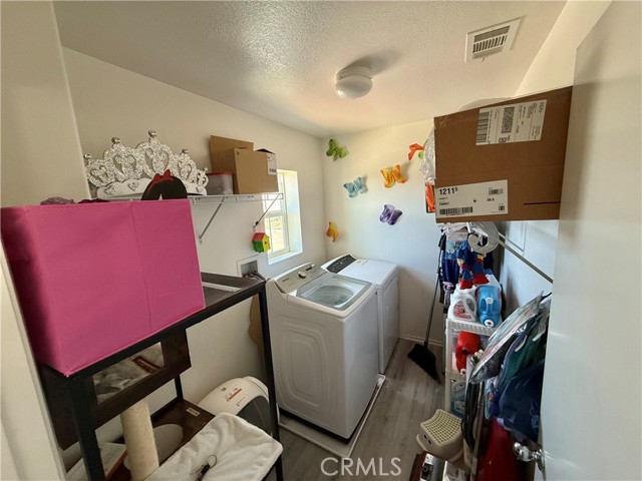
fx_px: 260
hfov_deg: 102.1
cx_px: 321
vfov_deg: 85.7
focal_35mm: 14
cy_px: 240
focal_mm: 2.22
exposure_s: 1/99
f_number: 2.2
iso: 250
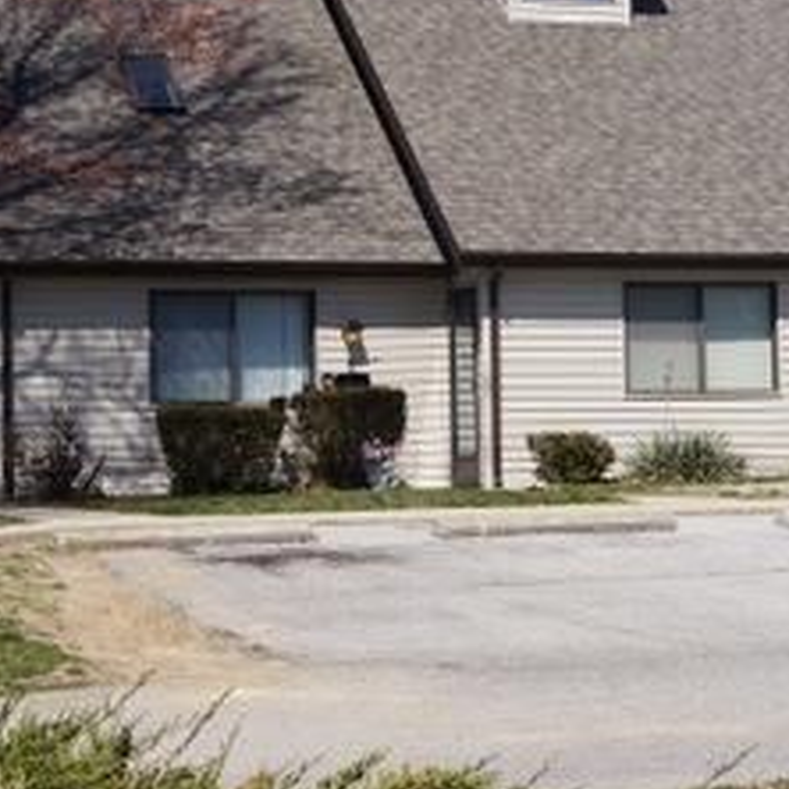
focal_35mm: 112
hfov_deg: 15.5
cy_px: 252
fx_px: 2887
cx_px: 601
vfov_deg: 15.5
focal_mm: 39
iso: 200
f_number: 13
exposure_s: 1/250
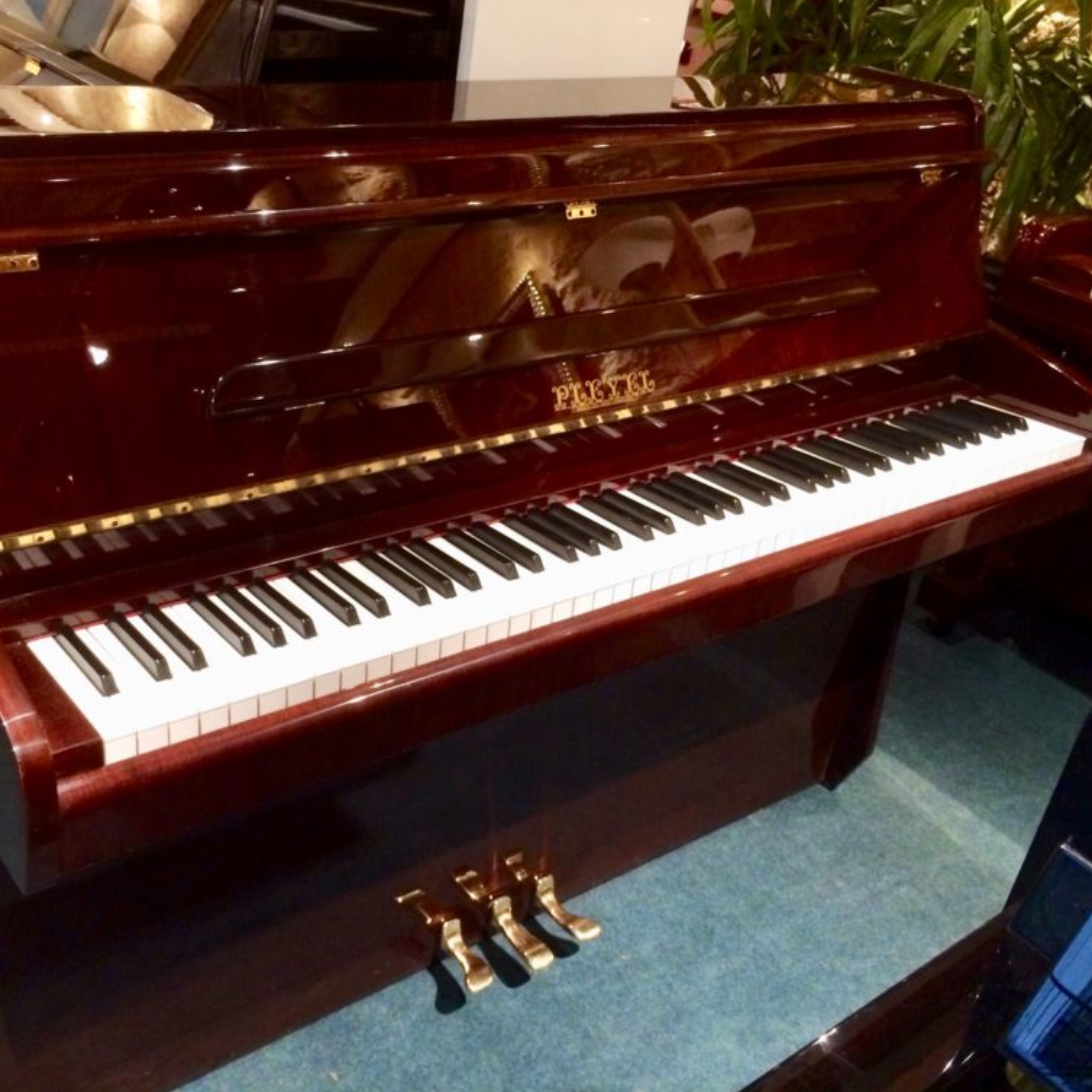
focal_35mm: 36
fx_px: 1285
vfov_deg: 46.0
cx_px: 421
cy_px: 543
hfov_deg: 45.7
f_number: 2.2
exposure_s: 1/24
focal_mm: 4.12
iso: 320
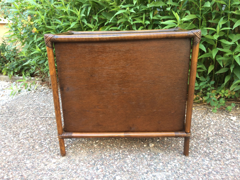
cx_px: 120
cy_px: 90
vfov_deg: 48.2
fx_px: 201
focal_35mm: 29
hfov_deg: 61.7
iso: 32
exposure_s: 1/33
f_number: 2.2
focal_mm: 4.15
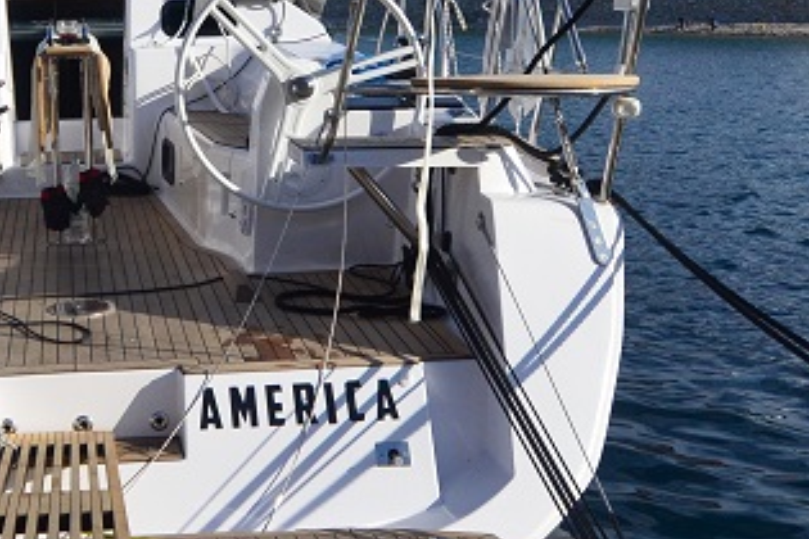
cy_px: 55
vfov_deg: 23.2
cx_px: 148
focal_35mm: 57
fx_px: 1281
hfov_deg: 33.9
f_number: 5.6
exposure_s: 1/3200
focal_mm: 12
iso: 400
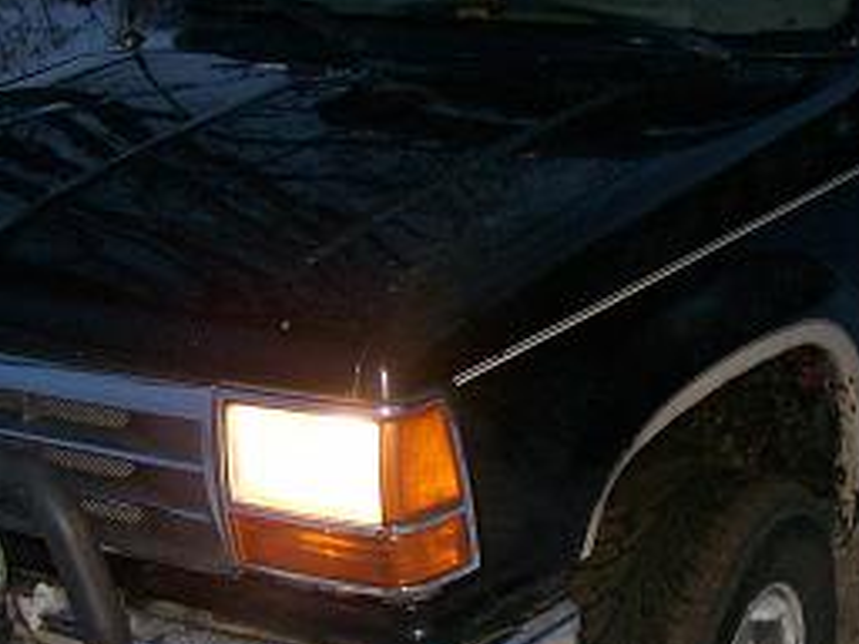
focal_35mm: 81
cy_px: 399
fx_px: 2010
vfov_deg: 18.2
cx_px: 641
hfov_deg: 23.9
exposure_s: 1/64
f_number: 2.7
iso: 140
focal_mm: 6
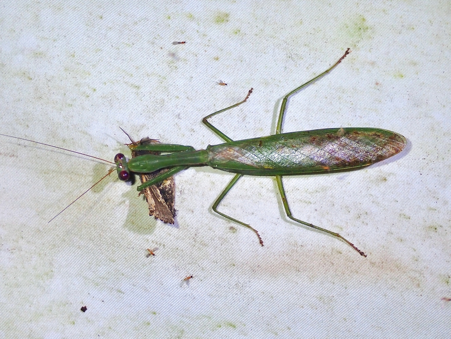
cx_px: 226
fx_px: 808
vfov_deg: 23.7
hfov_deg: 31.2
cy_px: 170
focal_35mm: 62
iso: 200
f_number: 5
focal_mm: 11.09
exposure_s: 1/200
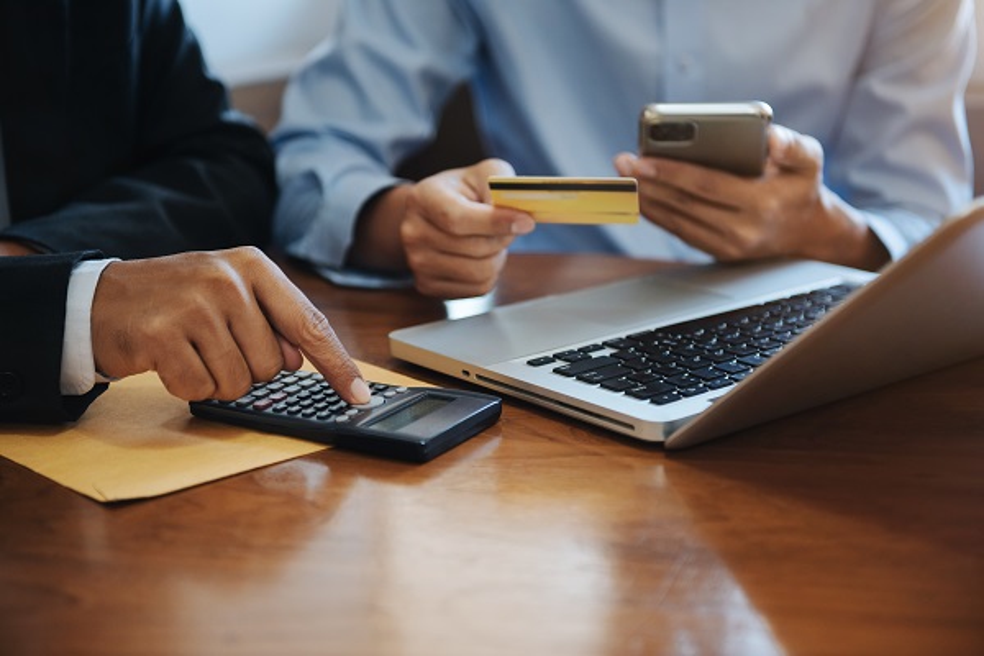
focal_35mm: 70
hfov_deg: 28.8
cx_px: 492
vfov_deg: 19.5
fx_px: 1913
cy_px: 328
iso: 400
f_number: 2.8
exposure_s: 1/100
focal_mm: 70
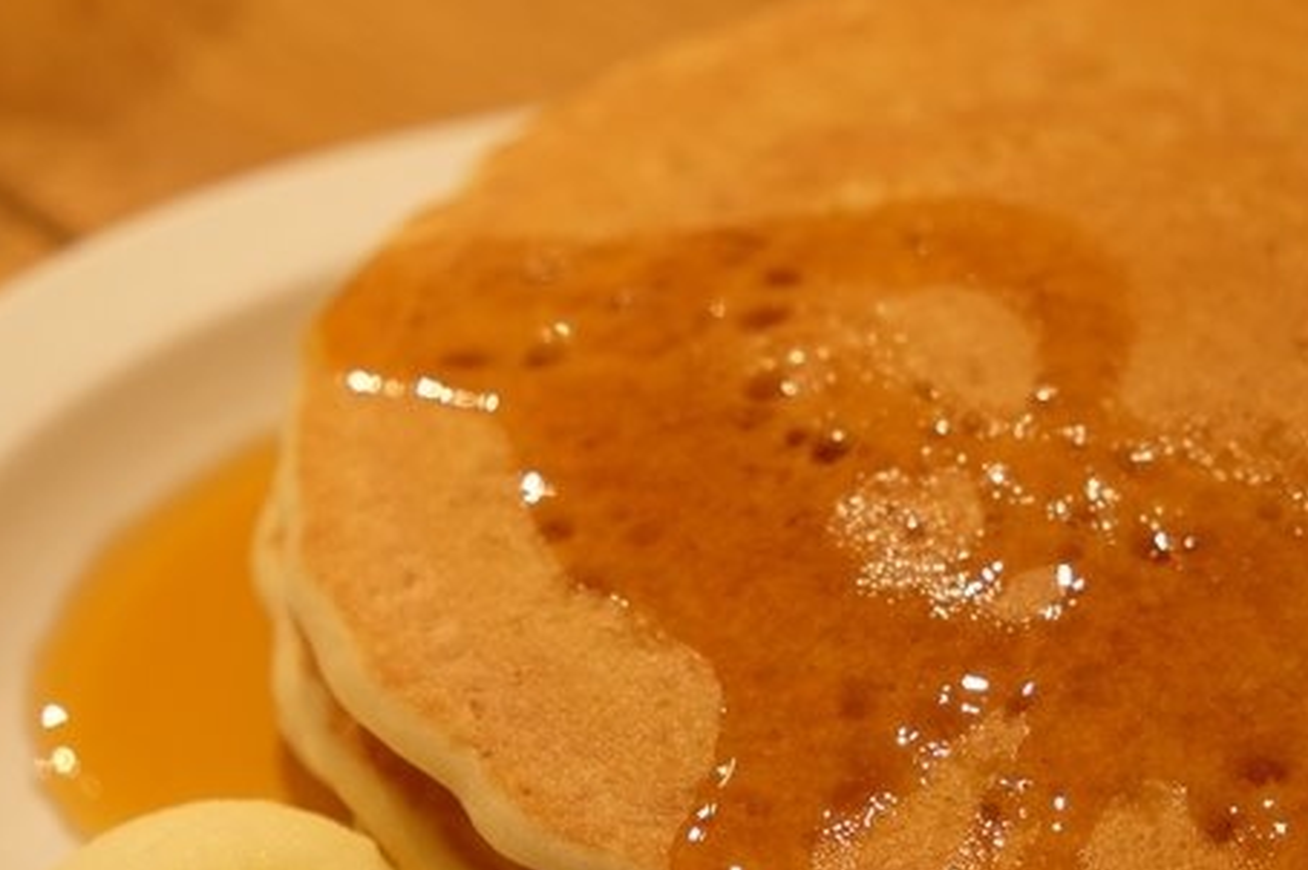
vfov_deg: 10.7
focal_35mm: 127
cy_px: 746
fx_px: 4611
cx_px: 778
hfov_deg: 16.1
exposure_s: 1/75
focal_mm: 42.5
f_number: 5
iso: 400
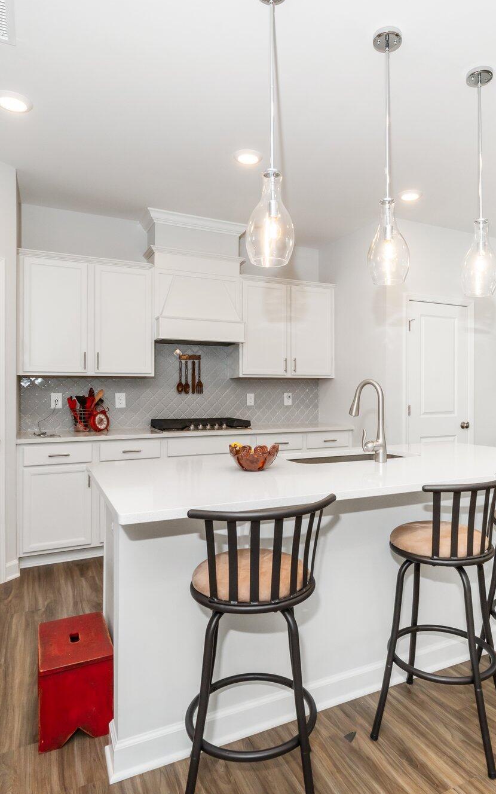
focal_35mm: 22
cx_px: 306
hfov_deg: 54.5
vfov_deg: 79.6
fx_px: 476
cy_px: 406
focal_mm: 14
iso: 640
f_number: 11
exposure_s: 1/80
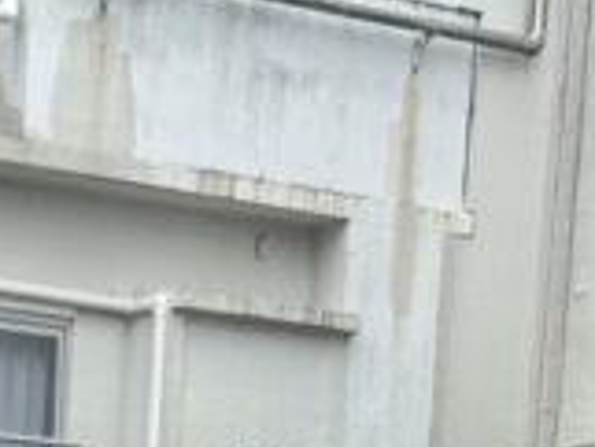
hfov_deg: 11.2
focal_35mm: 165
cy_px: 1374
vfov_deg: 7.7
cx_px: -455
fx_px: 2838
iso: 50
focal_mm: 5.7
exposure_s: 1/2695
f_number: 1.5
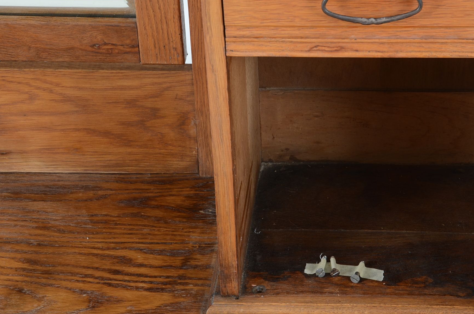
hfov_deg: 19.1
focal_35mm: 107
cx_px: 316
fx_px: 1406
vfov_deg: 12.7
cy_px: 133
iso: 200
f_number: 8
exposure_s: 1/80
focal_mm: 50
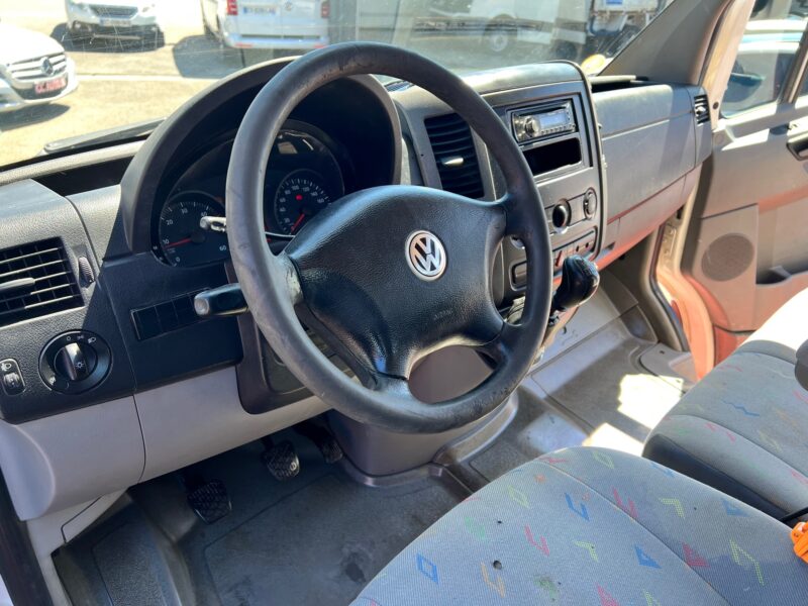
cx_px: 404
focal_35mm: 26
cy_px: 303
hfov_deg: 67.3
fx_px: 607
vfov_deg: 53.1
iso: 40
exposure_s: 1/183
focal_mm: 5.7
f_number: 1.5
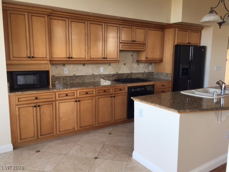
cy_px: 86
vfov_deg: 48.2
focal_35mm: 29
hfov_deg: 61.7
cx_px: 114
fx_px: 192
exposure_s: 1/60
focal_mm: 4.15
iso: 32
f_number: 2.2
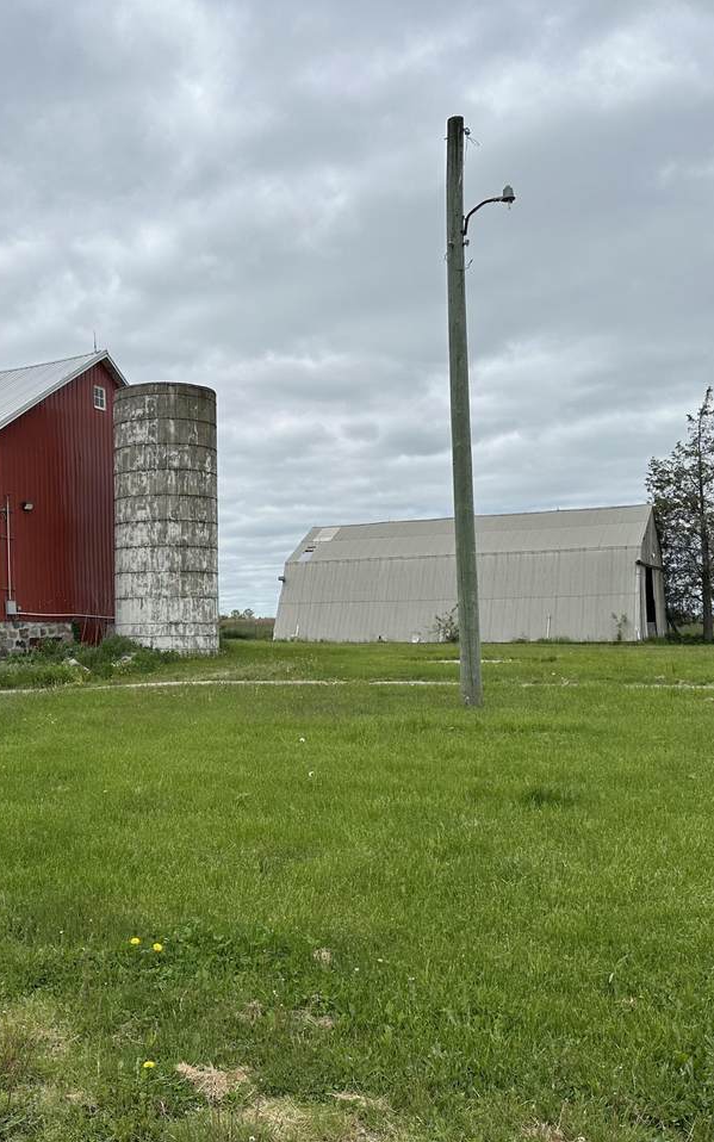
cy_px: 571
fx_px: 1058
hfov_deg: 37.0
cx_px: 255
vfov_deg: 56.7
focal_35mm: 34
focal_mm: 6.86
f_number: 1.78
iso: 80
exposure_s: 1/8197
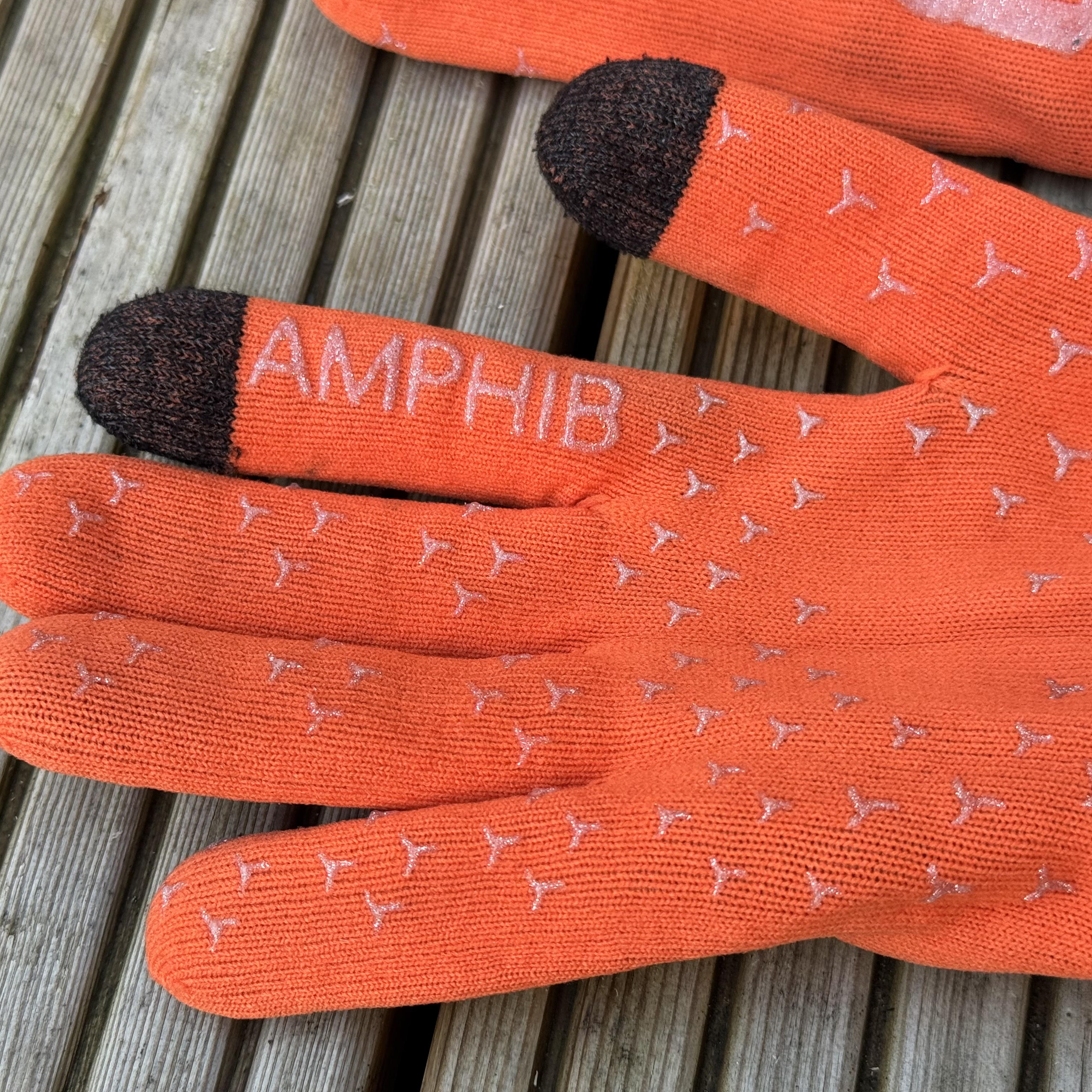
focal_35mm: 57
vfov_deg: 30.0
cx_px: 557
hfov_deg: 30.0
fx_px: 2034
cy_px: 543
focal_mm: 6.76
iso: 100
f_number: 1.78
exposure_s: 1/95
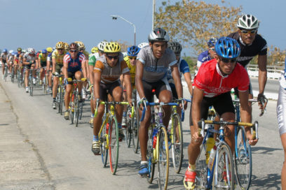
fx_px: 953
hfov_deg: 17.1
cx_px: 143
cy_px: 95
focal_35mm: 120
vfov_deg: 11.4
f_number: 11
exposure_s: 1/500
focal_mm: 80
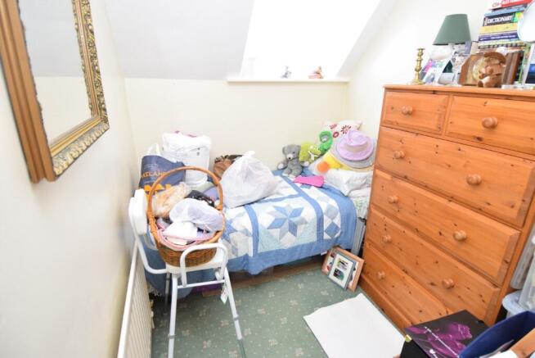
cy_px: 179
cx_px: 268
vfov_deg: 67.5
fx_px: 268
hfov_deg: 90.0
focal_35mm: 18
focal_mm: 12
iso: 560
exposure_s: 1/60
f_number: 4
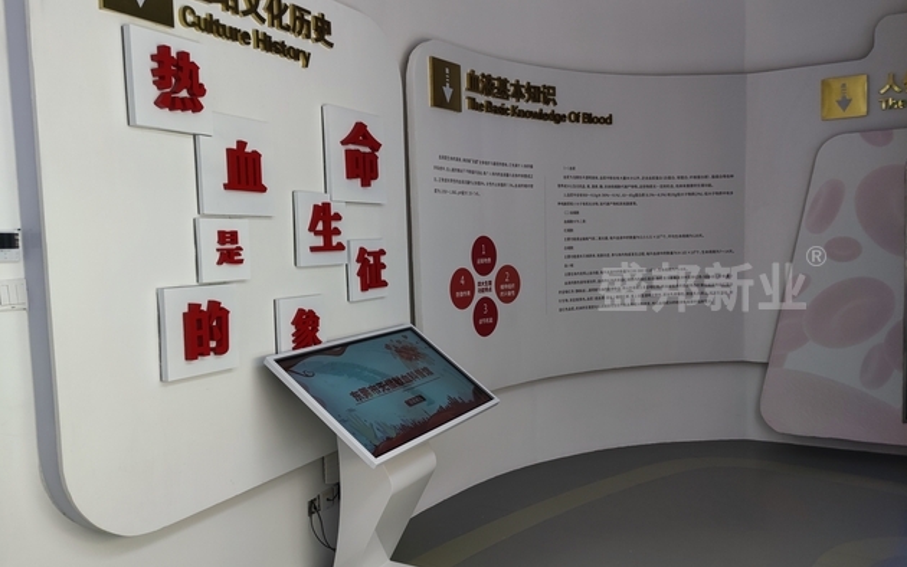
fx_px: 692
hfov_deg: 66.5
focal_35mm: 28
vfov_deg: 44.6
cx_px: 449
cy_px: 286
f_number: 1.6
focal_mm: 5.58
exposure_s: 1/100
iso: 423
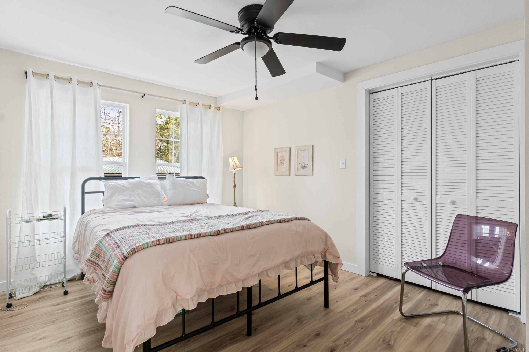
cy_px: 176
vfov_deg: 67.4
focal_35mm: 18
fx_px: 264
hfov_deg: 90.0
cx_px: 264
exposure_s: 1/2.5
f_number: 9
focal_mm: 12
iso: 250
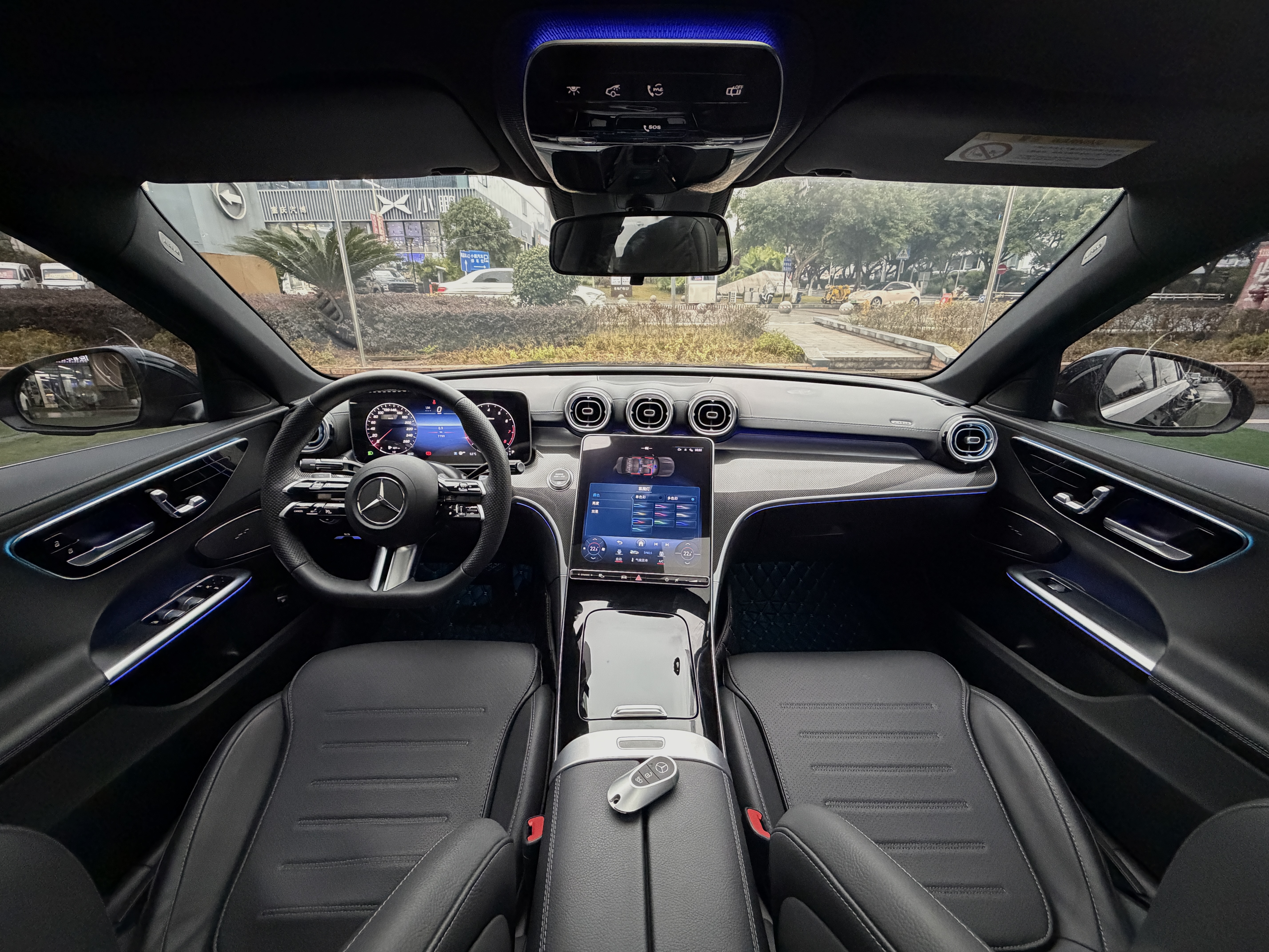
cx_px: 634
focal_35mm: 14
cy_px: 476
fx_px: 513
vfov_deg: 85.7
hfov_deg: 102.1
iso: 1000
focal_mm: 2.22
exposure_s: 1/60
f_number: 2.2
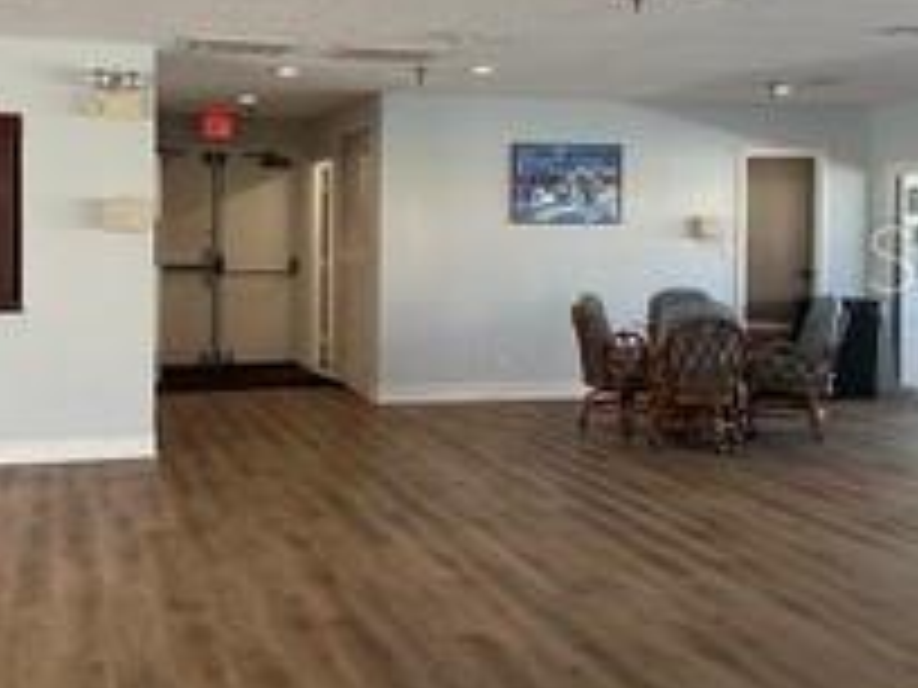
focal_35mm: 47
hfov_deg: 40.3
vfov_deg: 30.7
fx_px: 1246
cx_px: 392
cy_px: 256
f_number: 1.78
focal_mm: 6.86
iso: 200
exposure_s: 1/120
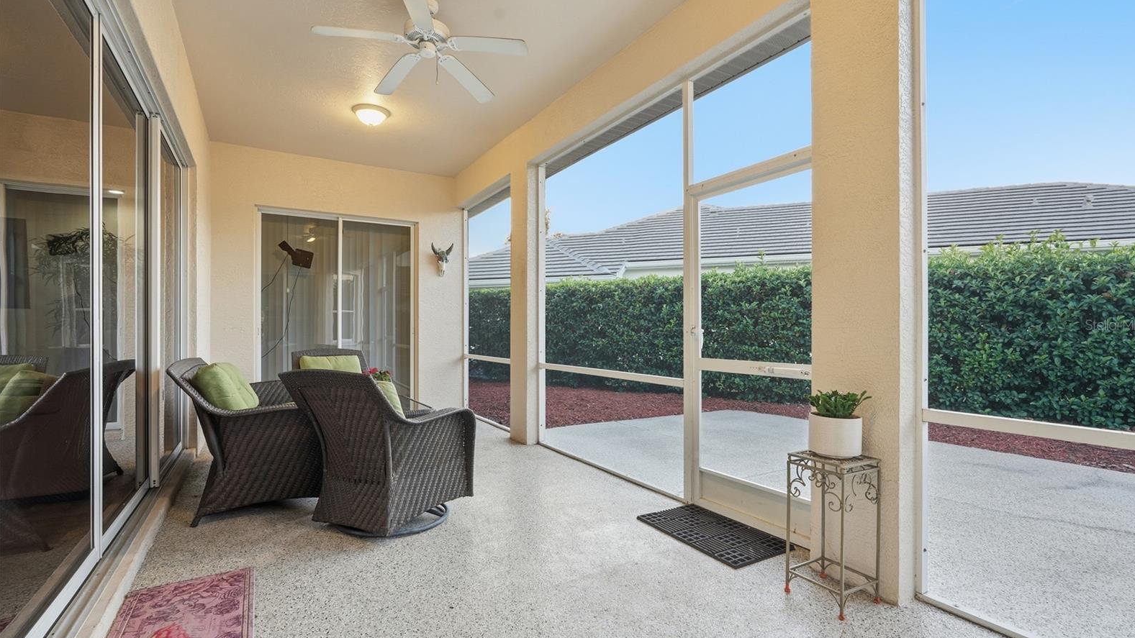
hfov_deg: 95.9
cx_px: 574
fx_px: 512
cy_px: 324
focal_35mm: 17
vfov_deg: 63.9
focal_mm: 16
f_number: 9
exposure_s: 1/10
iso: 100
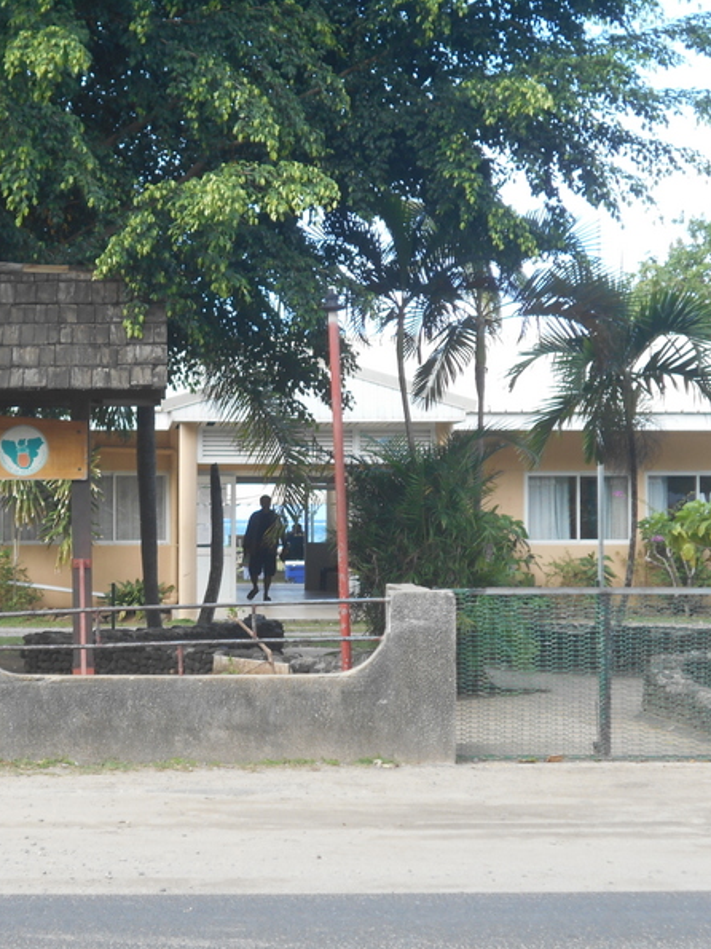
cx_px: 104
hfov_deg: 18.6
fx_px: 2137
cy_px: 472
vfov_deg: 25.0
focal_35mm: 78
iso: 80
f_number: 4.9
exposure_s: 1/100
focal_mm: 10
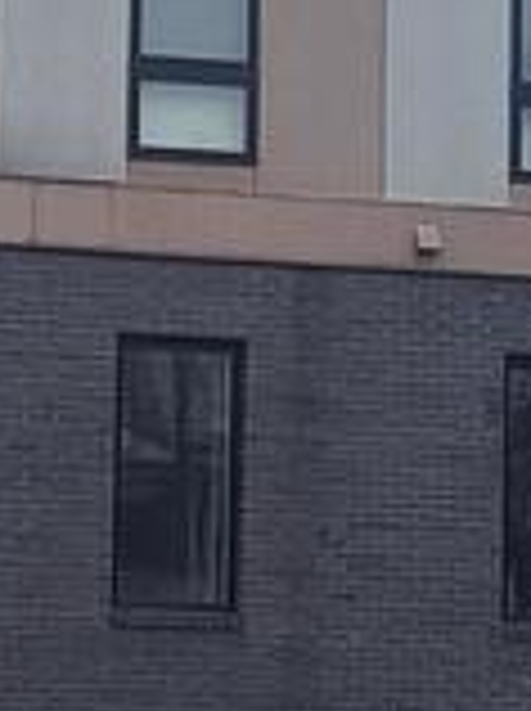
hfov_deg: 8.6
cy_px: 468
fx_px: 3507
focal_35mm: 171
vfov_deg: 11.6
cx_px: -99
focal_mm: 4.6
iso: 32
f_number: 2
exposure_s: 1/1045
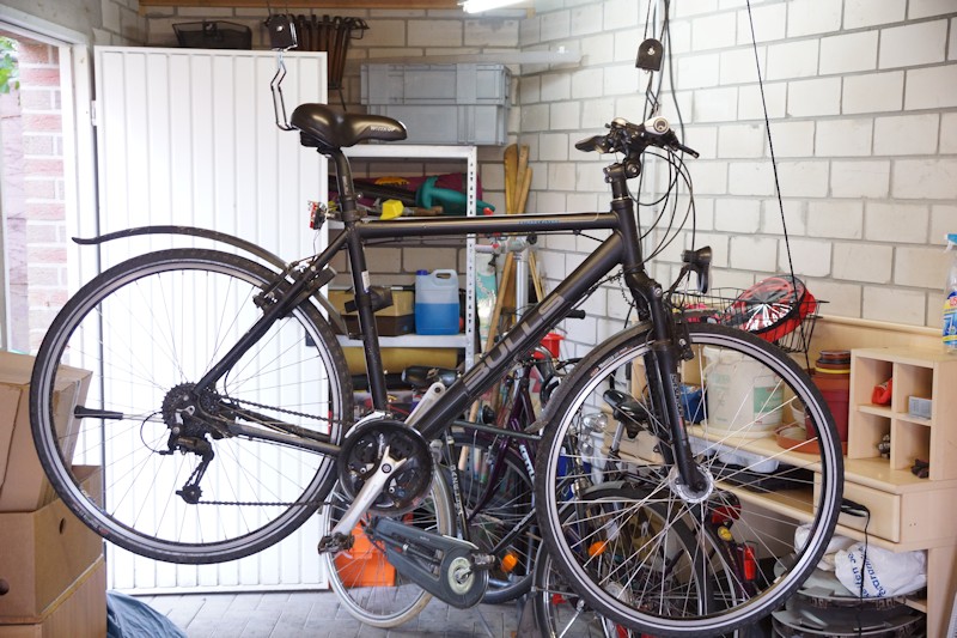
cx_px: 478
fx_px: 1196
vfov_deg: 29.9
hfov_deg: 43.6
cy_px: 319
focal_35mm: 45
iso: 800
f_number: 5
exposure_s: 1/15
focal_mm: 30
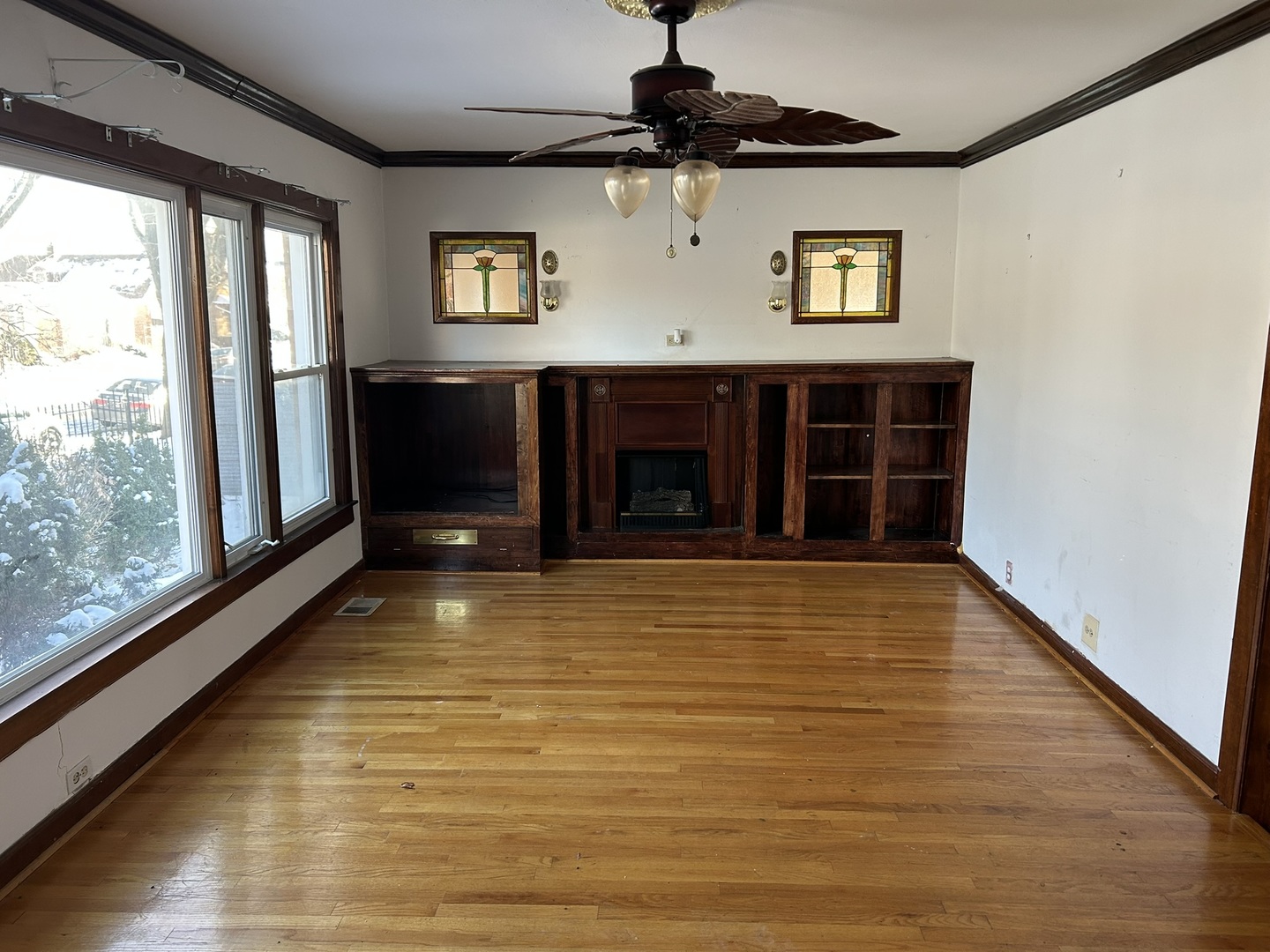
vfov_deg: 53.1
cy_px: 476
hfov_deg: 67.3
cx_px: 635
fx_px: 954
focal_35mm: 26
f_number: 1.5
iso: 100
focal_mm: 5.7
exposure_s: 1/121
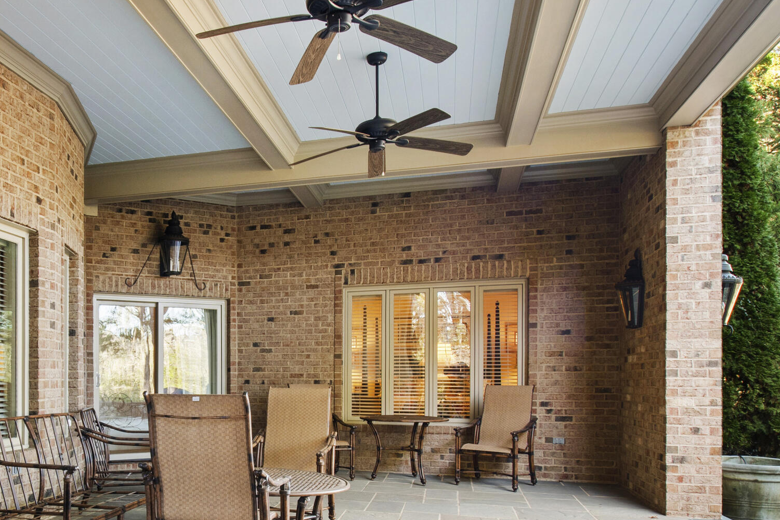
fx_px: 650
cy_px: 365
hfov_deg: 58.2
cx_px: 180
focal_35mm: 30
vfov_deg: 42.7
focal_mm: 10
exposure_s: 1/2.5
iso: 100
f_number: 8
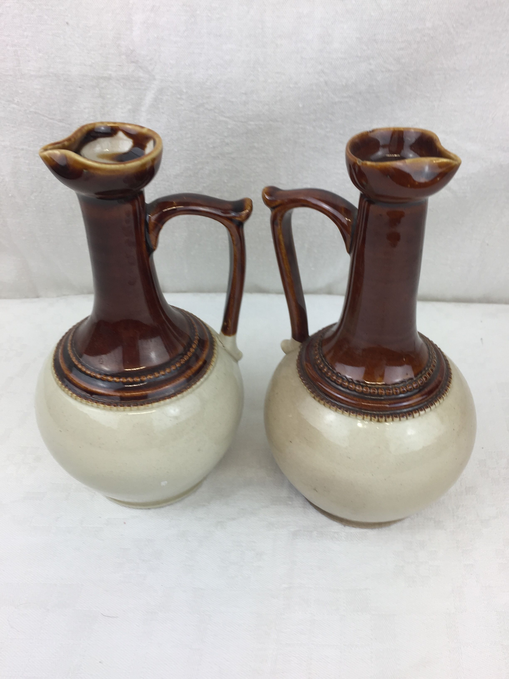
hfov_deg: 48.2
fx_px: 569
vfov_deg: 61.7
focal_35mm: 29
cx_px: 254
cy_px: 340
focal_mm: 4.15
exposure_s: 1/119
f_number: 2.2
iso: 32
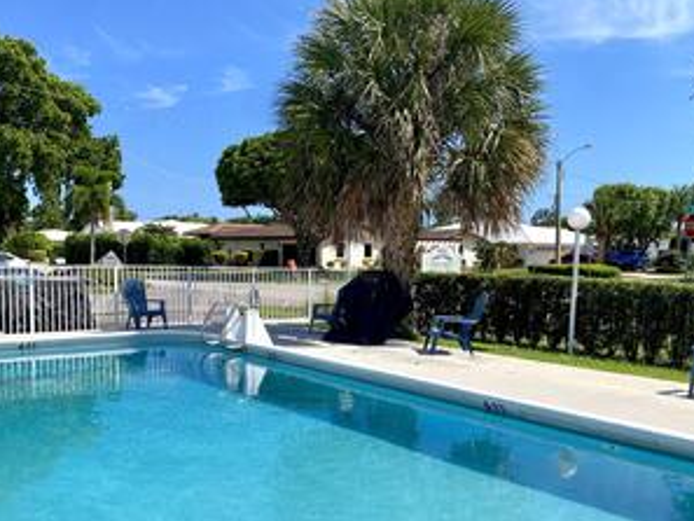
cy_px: 329
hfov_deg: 52.5
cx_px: 315
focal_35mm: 35
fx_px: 702
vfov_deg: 40.4
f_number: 1.8
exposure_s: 1/3610
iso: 32
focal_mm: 4.25
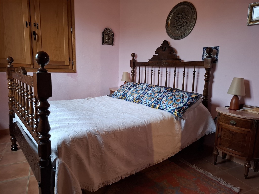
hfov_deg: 73.9
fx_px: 172
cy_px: 97
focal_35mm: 23
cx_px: 130
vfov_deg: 58.9
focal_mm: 5.54
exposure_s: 1/33
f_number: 1.8
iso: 320
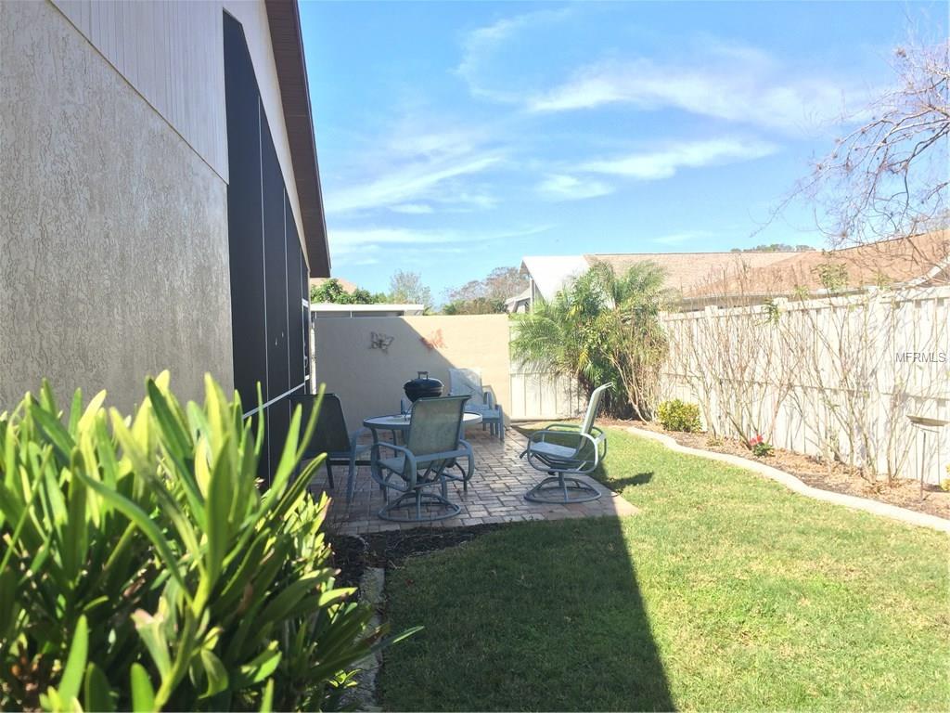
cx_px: 475
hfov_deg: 61.7
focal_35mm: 29
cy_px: 356
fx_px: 796
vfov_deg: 48.2
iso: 32
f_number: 2.2
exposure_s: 1/791
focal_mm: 4.15
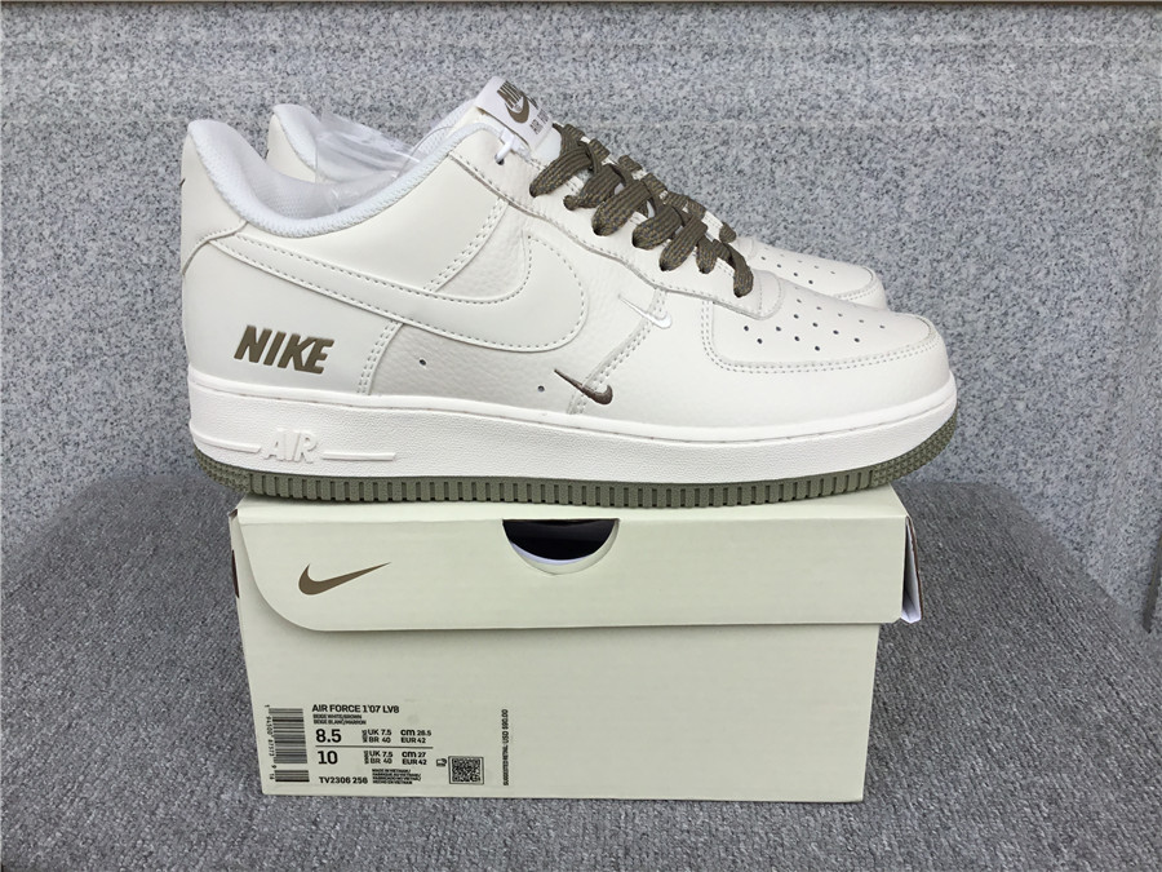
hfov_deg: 58.4
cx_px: 581
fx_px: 1041
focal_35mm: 31
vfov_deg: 45.4
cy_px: 436
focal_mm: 3.3
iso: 25
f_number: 2.4
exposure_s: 1/652
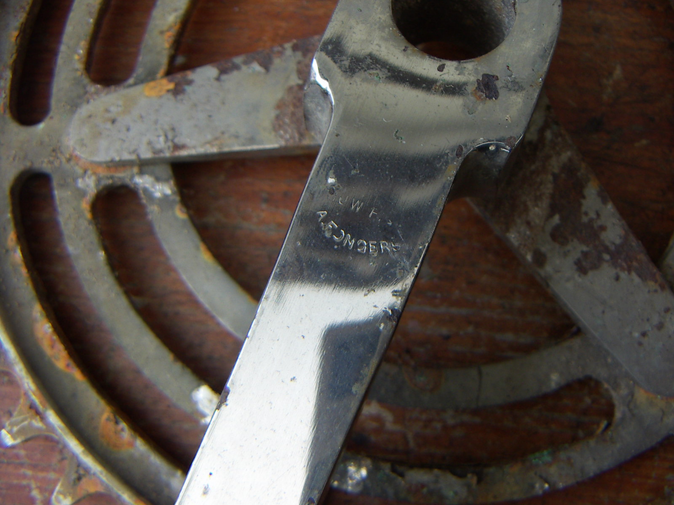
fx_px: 701
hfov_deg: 51.4
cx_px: 337
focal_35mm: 36
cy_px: 252
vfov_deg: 39.7
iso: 50
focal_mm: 4.7
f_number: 2.8
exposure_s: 1/100
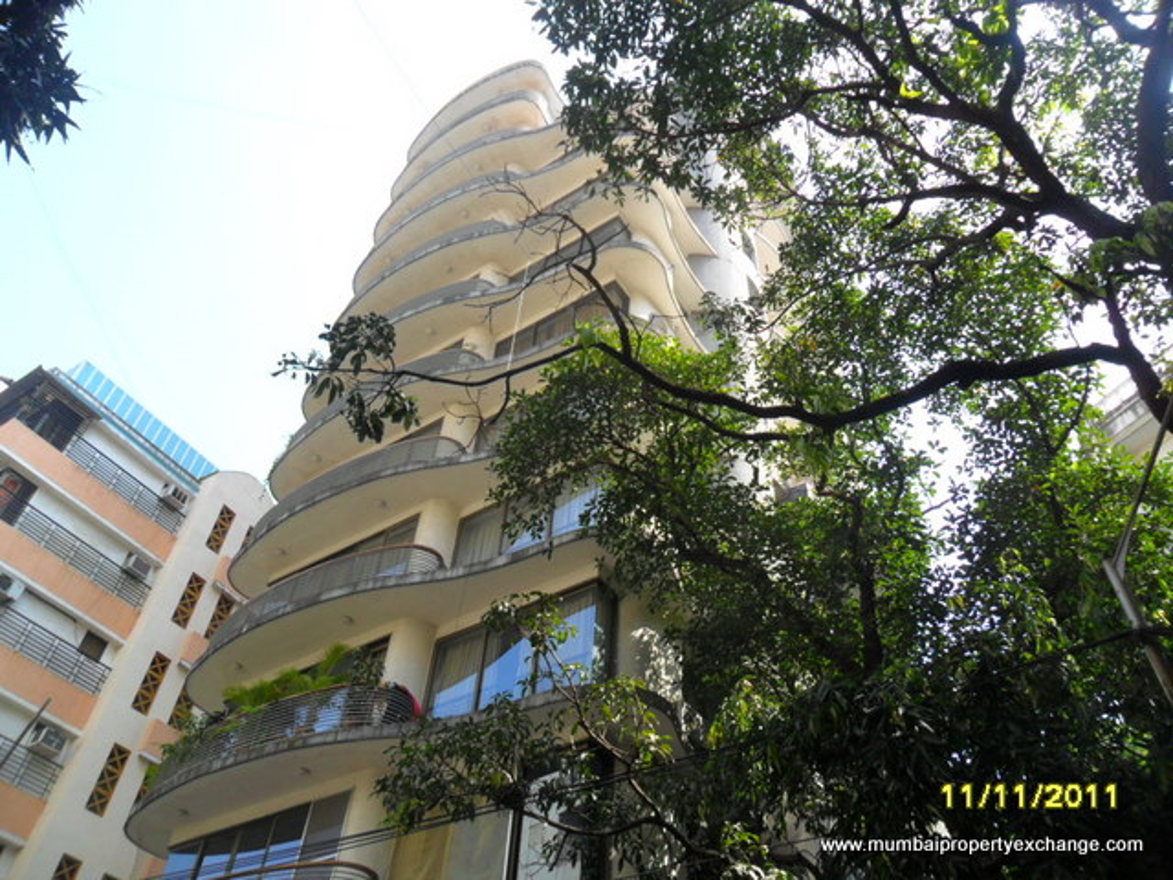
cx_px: 586
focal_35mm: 27
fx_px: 915
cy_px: 440
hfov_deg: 65.3
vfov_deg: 51.4
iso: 100
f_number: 3.5
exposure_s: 1/250
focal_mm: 4.9
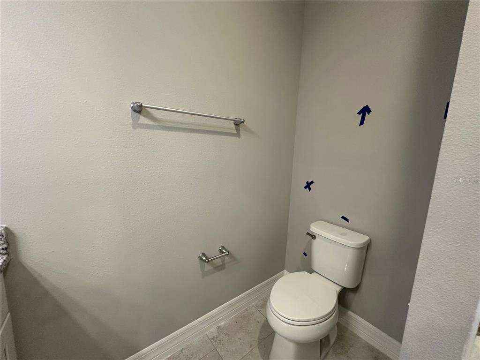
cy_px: 180
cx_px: 240
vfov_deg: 85.7
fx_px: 194
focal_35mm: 14
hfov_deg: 102.1
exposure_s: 1/120
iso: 250
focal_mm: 2.22
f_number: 2.2
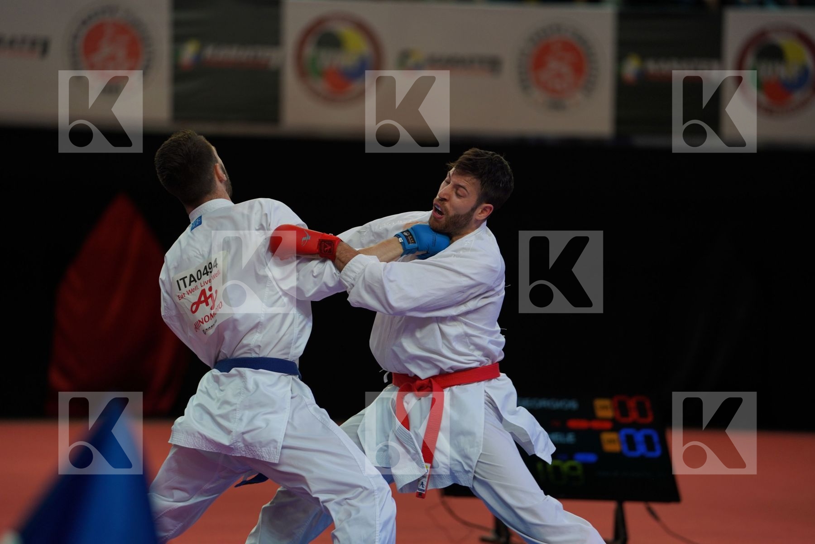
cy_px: 272
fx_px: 4527
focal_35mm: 200
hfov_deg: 10.3
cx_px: 408
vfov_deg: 6.9
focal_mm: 200
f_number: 2.8
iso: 640
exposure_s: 1/1000
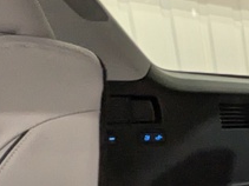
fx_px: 489
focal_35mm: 68
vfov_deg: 19.3
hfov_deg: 20.4
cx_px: 447
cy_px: 264
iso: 197
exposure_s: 1/25
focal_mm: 1.83
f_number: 2.2
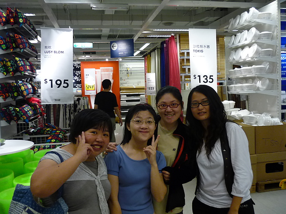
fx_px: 273
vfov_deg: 42.9
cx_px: 143
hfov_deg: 55.4
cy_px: 107
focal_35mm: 33
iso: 200
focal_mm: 5.5
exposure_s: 1/30
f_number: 2.8
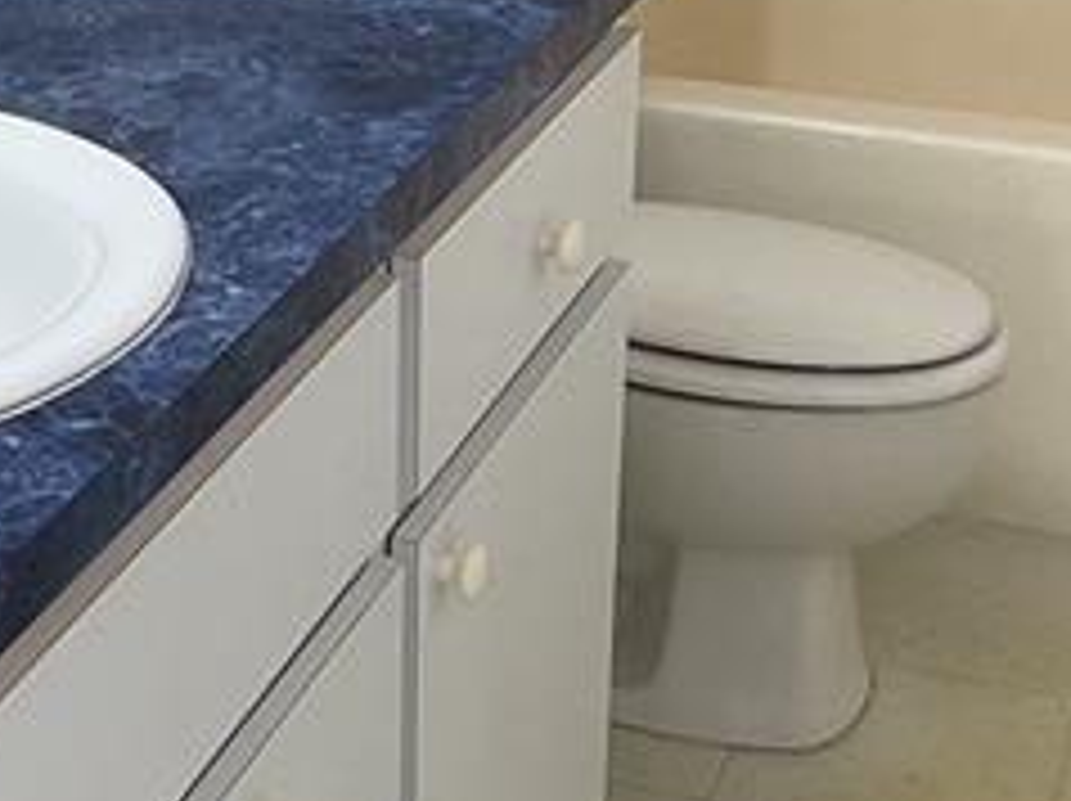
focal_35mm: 125
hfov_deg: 15.8
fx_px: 3864
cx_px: 360
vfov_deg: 11.8
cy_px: 292
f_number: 1.8
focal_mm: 3
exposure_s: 1/60
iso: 40
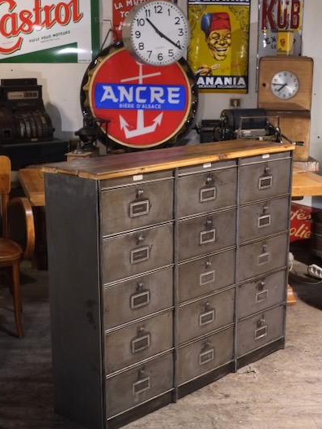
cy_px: 242
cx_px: 161
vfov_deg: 33.2
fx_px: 720
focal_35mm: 58
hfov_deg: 25.2
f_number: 4
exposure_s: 1/125
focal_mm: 35
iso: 3200
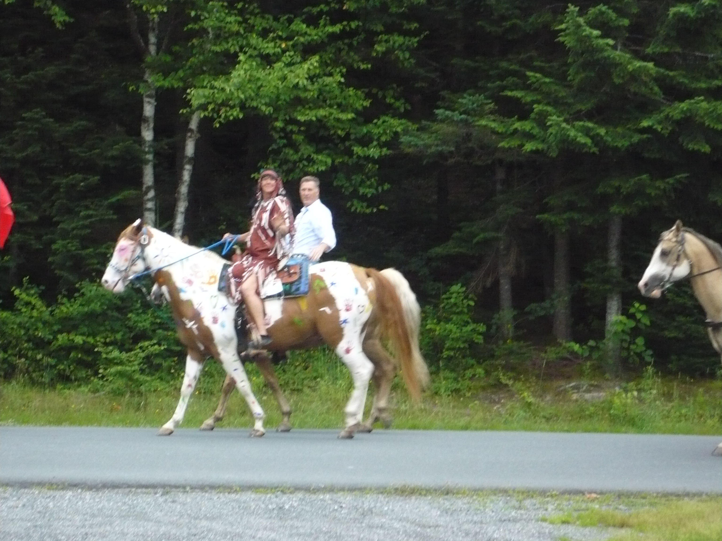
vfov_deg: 14.1
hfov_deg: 18.7
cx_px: 361
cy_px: 270
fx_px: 2190
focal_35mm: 105
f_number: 5
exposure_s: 1/125
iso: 400
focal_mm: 17.4
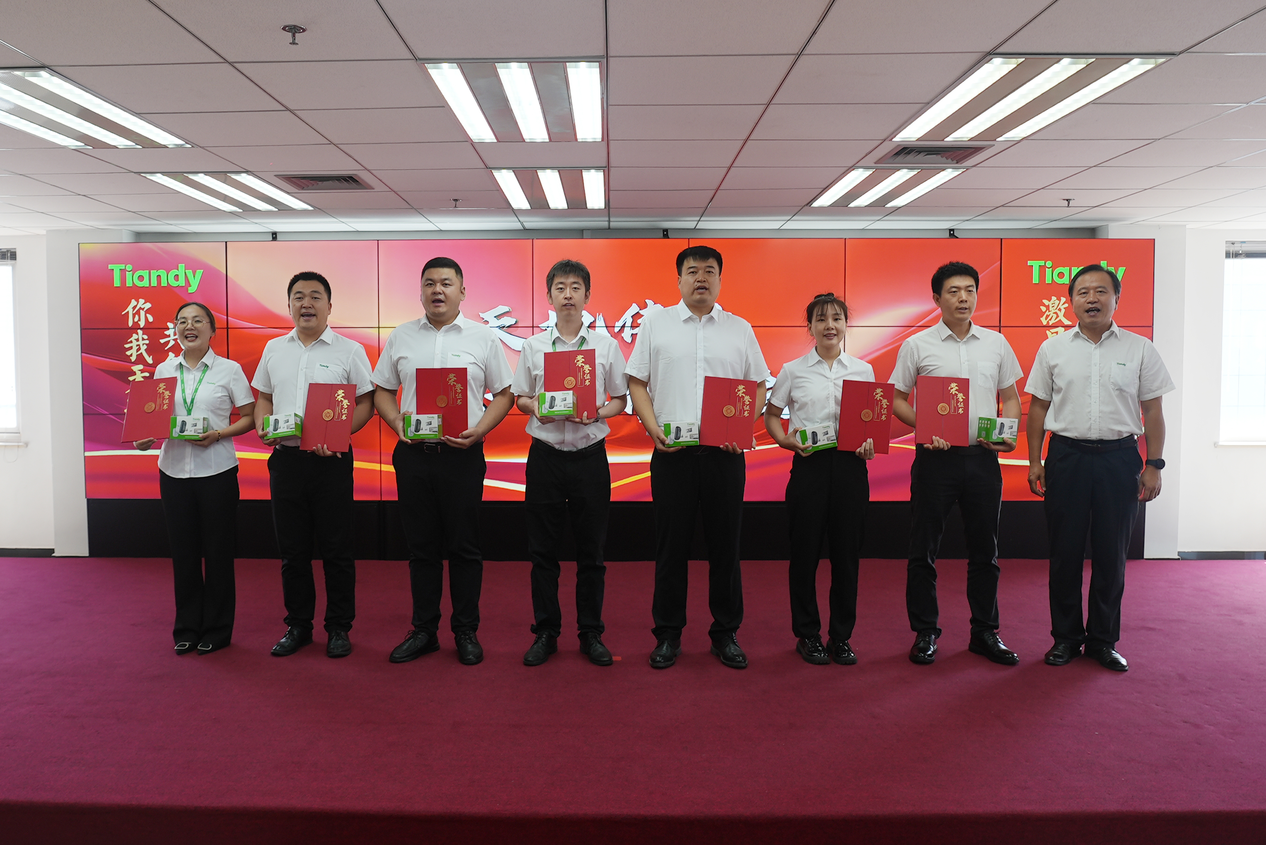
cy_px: 422
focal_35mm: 17
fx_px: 598
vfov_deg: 70.5
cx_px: 633
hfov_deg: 93.2
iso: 160
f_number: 4
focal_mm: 17
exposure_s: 1/60
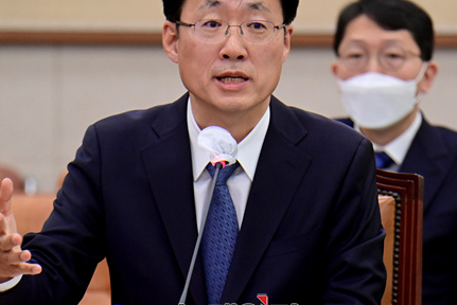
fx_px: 6783
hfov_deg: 3.9
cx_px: 234
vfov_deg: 2.6
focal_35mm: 534
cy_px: 135
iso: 4000
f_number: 5.6
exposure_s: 1/250
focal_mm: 360
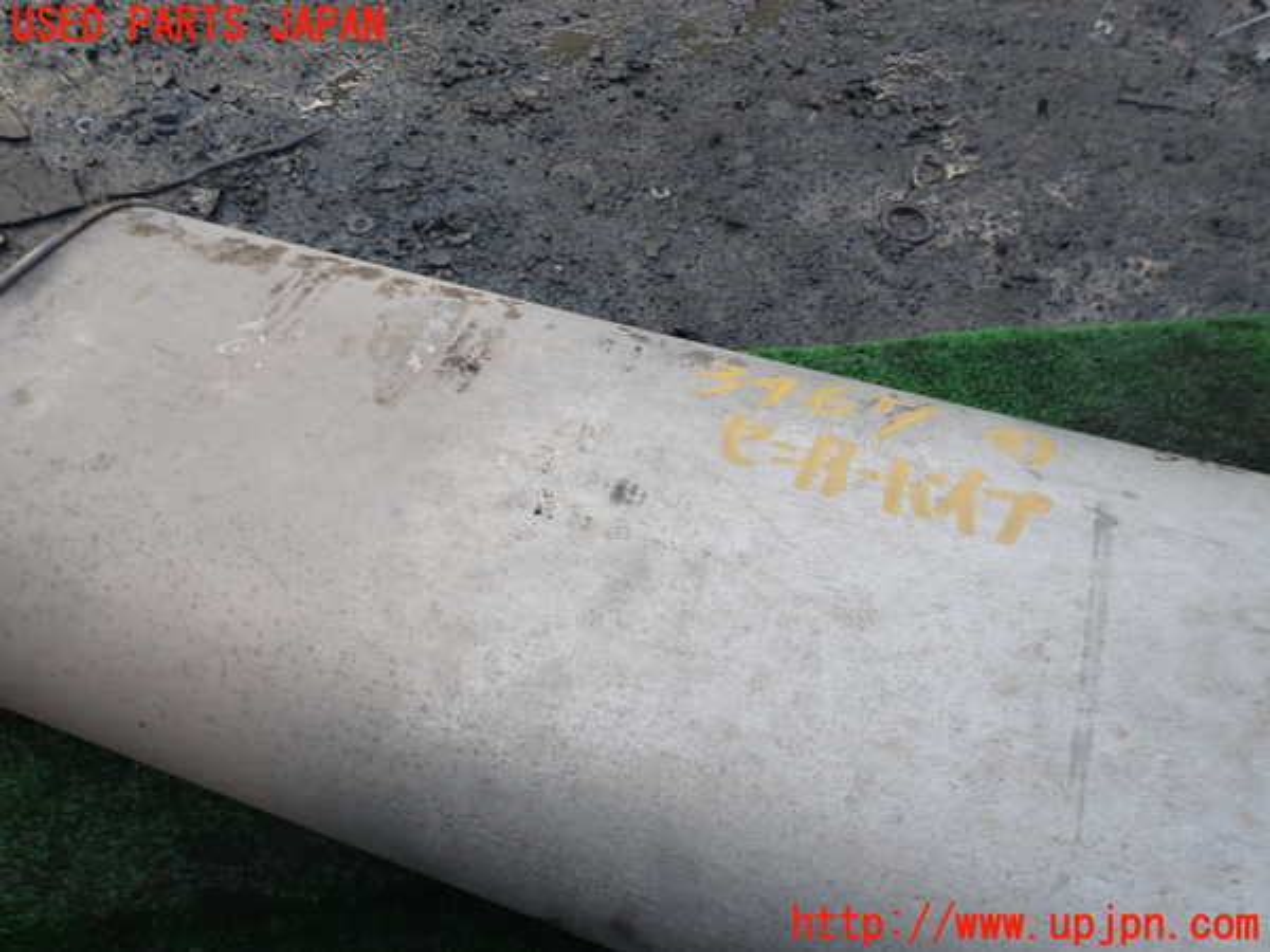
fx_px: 917
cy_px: 476
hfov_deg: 69.4
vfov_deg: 54.9
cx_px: 635
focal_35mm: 25
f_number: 2.8
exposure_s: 1/80
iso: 100
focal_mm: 4.5
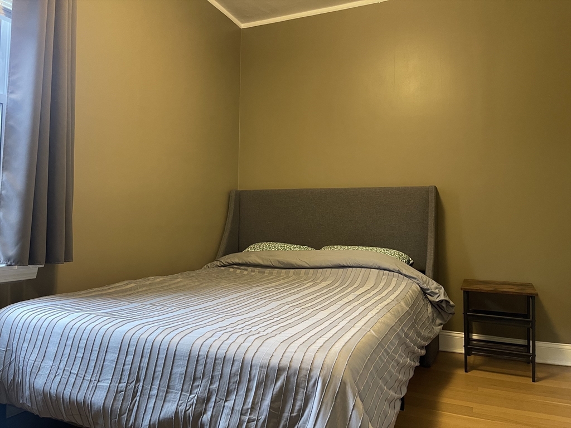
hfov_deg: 69.4
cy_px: 214
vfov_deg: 54.9
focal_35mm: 25
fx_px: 412
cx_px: 286
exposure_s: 1/40
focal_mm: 5.1
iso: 400
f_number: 1.6
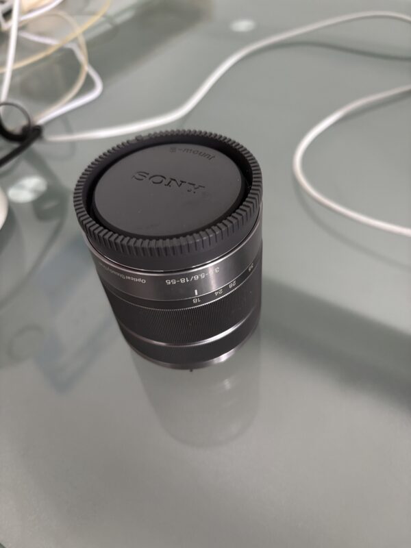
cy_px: 274
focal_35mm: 26
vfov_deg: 67.3
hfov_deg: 53.1
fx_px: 412
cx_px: 206
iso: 640
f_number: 1.6
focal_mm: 5.96
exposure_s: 1/40
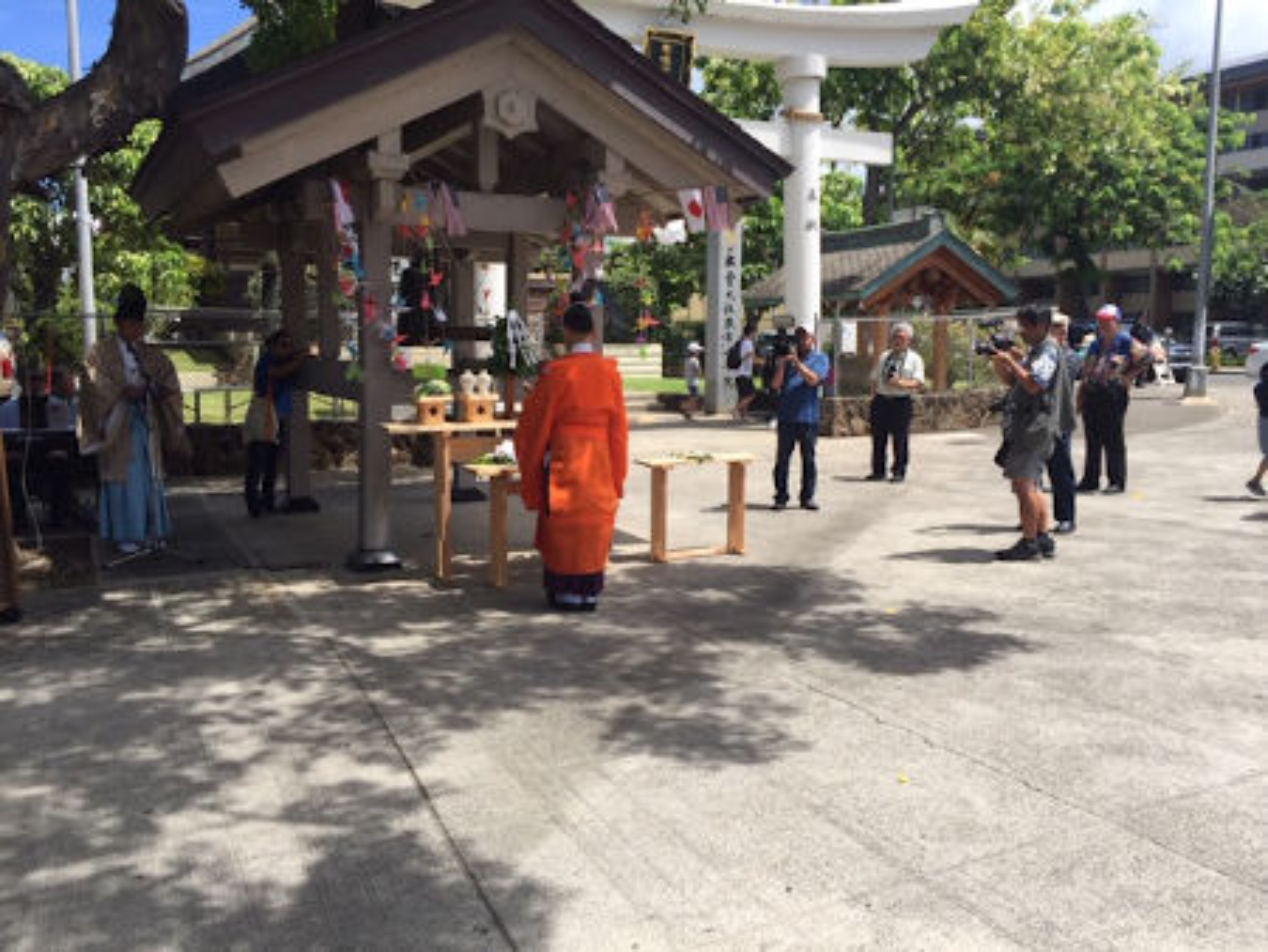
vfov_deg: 48.3
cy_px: 476
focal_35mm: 29
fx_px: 1063
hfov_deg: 61.6
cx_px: 634
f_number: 2.2
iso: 32
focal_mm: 4.15
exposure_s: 1/1522
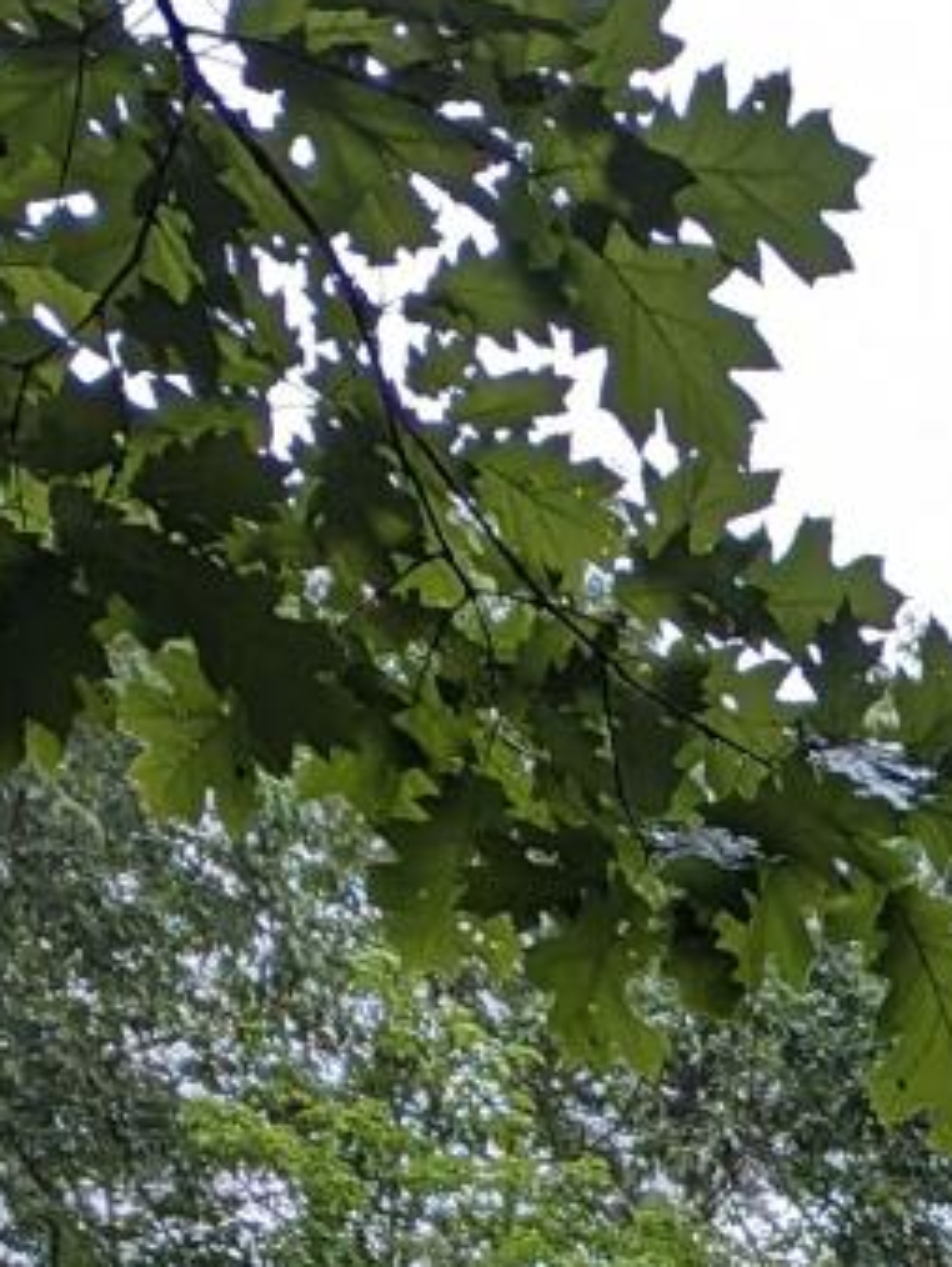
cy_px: 3287
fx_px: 5200
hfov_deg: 9.4
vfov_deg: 11.1
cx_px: 2269
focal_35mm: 142
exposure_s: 1/113
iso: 38
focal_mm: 6.81
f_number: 1.85
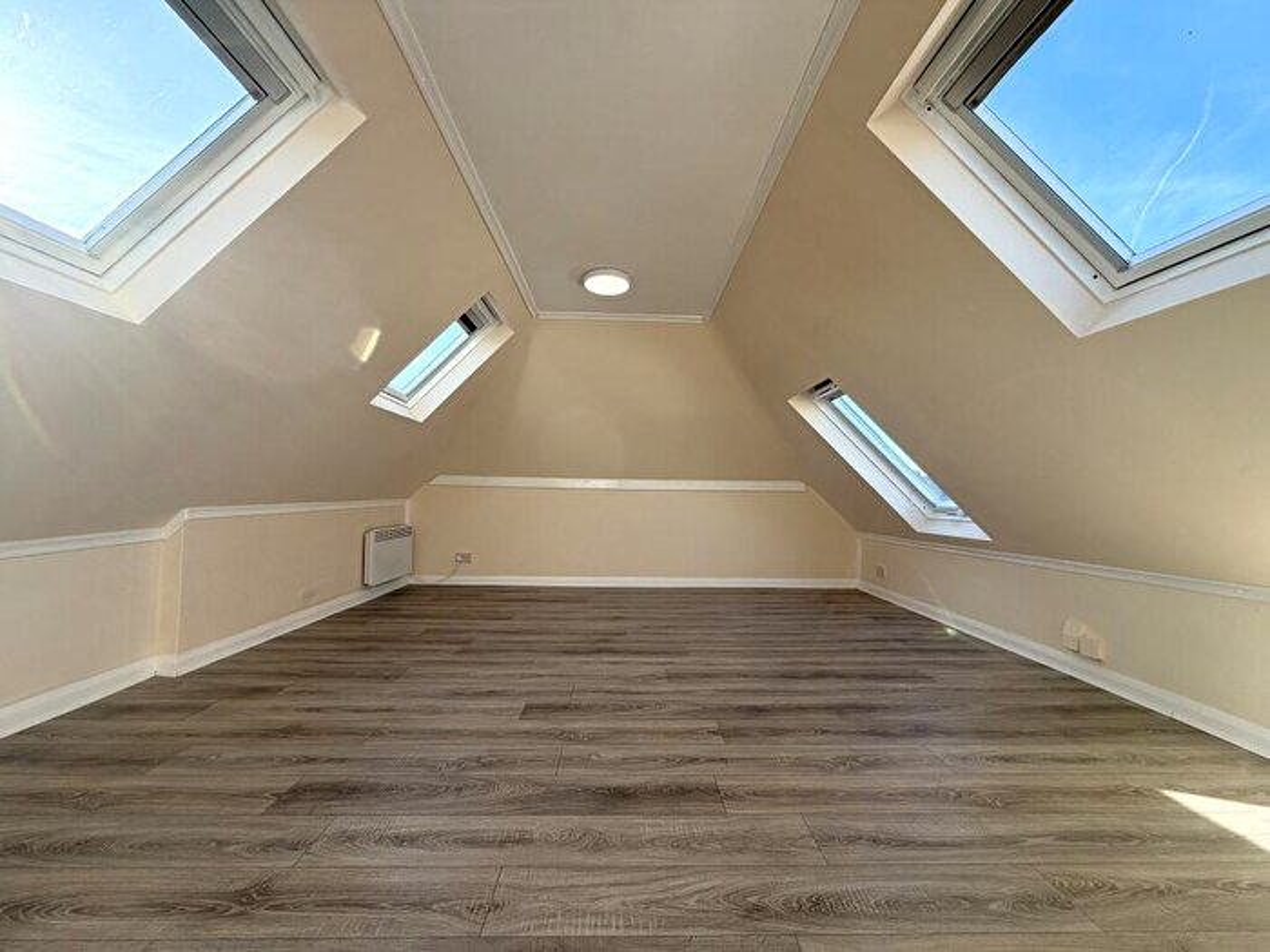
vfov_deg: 85.7
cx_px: 635
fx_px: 514
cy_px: 476
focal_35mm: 14
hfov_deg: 102.1
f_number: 2.2
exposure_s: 1/225
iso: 40
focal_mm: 2.22
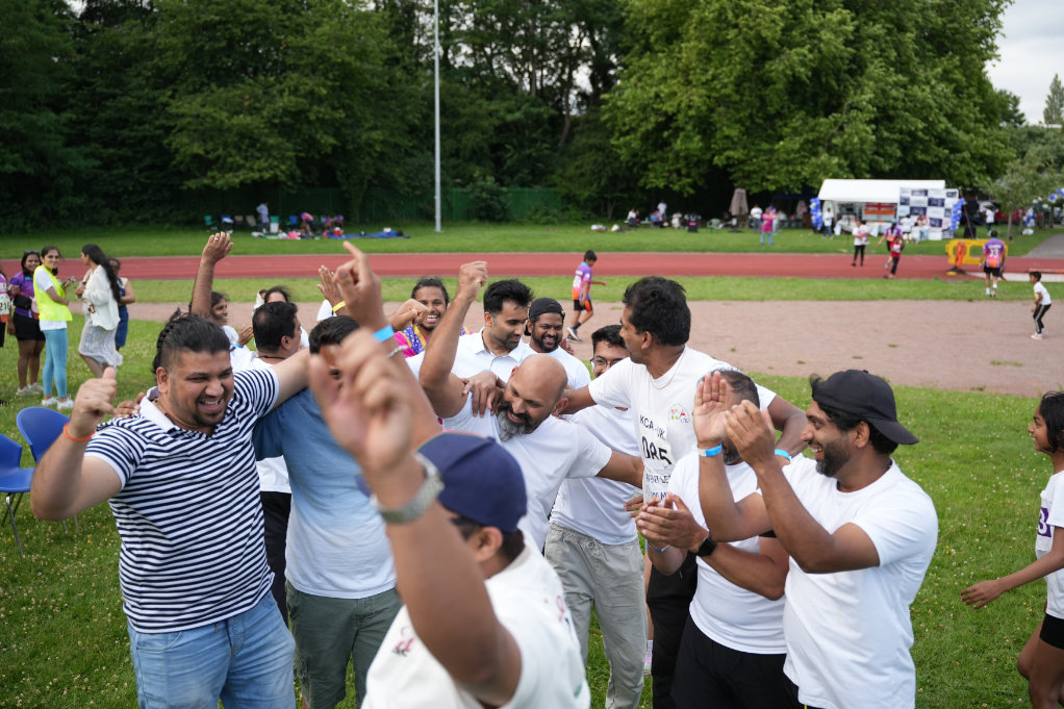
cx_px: 532
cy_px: 354
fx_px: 1043
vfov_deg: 37.5
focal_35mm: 35
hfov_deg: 54.0
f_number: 2.8
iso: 250
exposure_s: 1/1000
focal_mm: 35.3
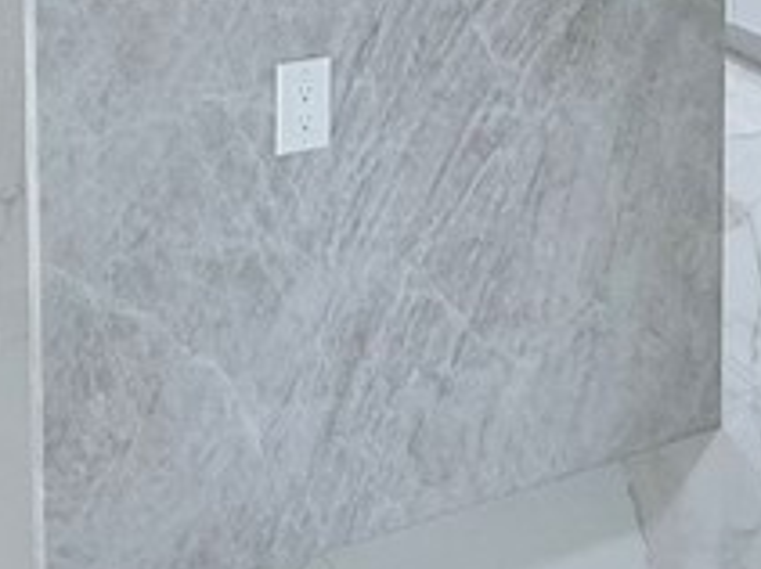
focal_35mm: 68
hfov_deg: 28.5
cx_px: 314
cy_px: -393
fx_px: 1494
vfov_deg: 18.1
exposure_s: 1/120
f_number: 2.2
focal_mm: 2.22
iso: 250
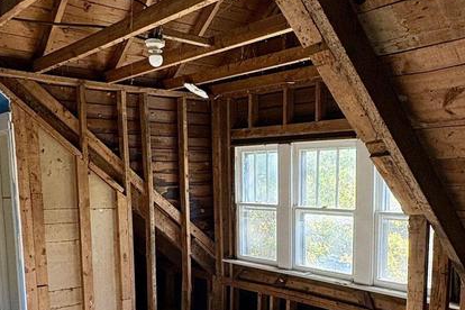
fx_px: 491
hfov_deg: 50.7
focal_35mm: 38
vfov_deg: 34.0
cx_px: 237
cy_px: 250
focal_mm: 2.22
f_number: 2.2
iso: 160
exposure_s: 1/99
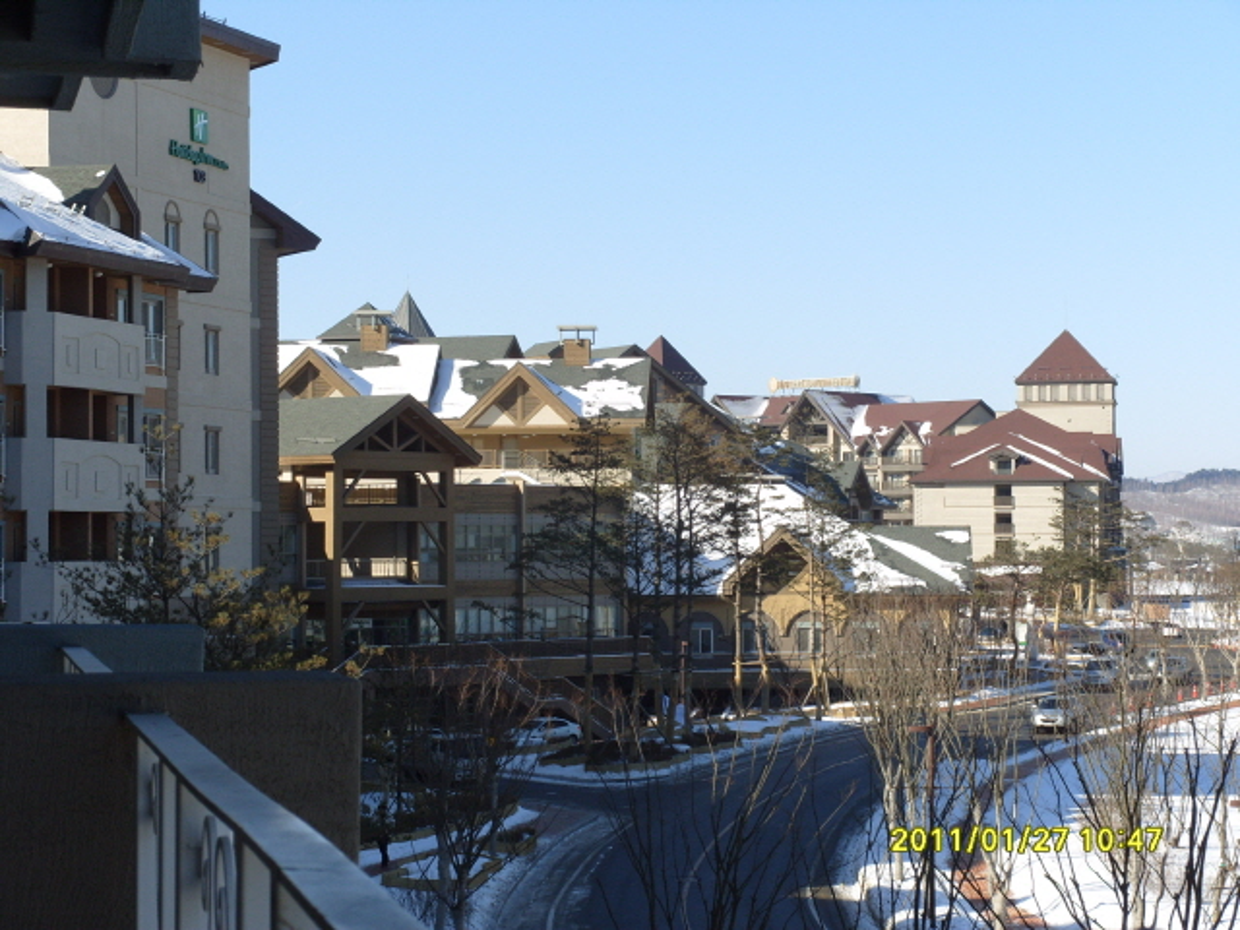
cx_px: 620
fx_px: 3045
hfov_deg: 23.0
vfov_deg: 17.4
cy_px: 465
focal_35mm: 85
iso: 80
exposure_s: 1/350
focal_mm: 18.9
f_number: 6.3
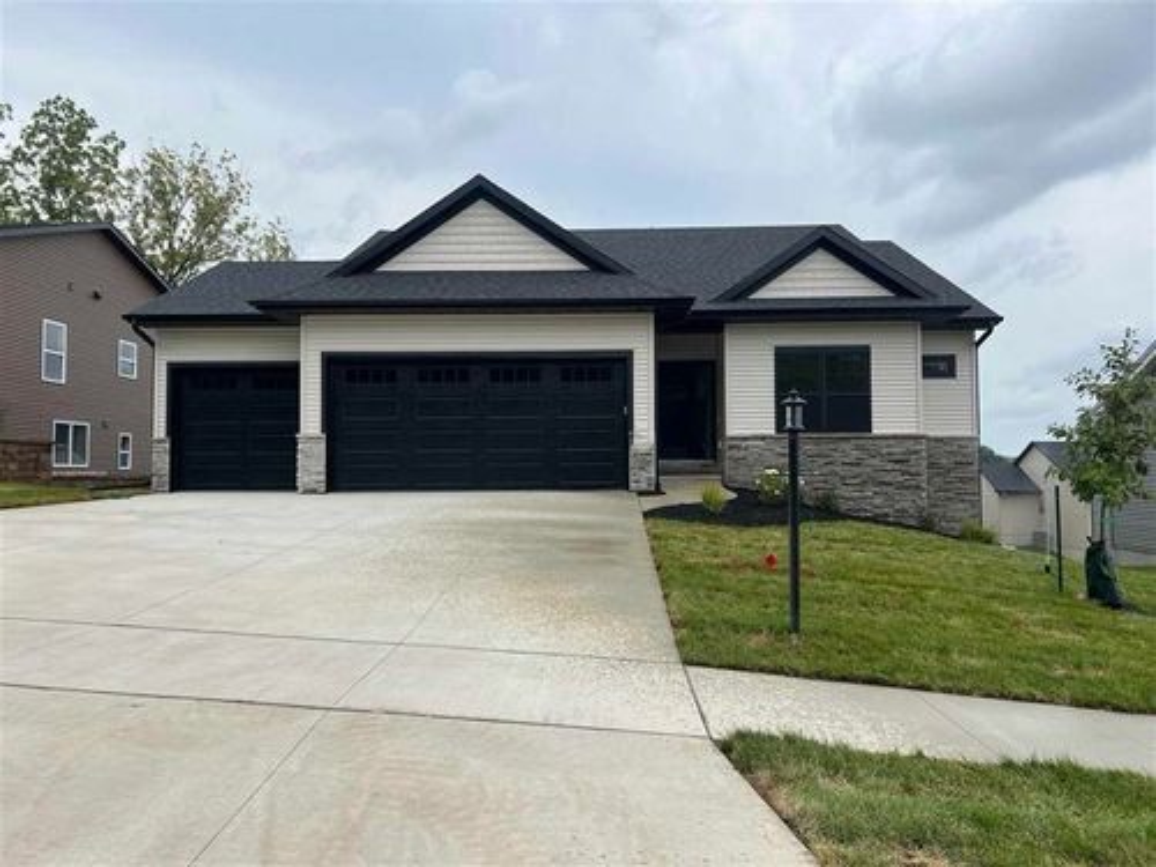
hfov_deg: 67.3
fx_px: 868
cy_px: 434
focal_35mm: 26
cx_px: 578
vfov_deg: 53.1
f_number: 1.5
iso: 50
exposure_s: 1/3968
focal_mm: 5.7
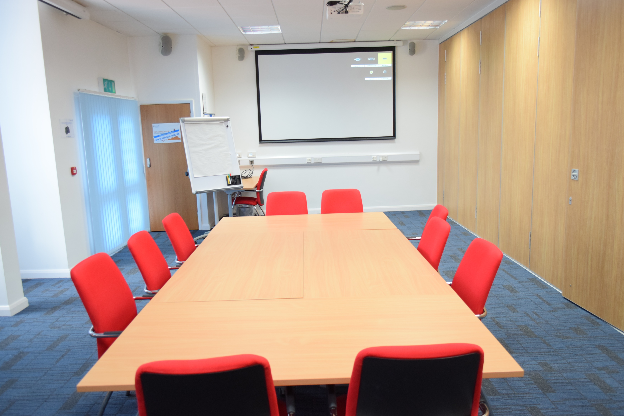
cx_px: 312
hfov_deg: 67.4
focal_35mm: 27
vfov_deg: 48.0
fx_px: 468
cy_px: 208
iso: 1000
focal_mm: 18
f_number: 3.5
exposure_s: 1/60
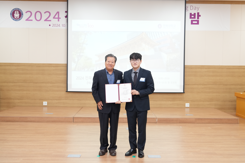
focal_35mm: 38
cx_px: 122
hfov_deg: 50.7
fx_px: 259
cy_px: 82
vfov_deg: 35.1
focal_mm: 38
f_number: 2.8
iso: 800
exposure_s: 1/125
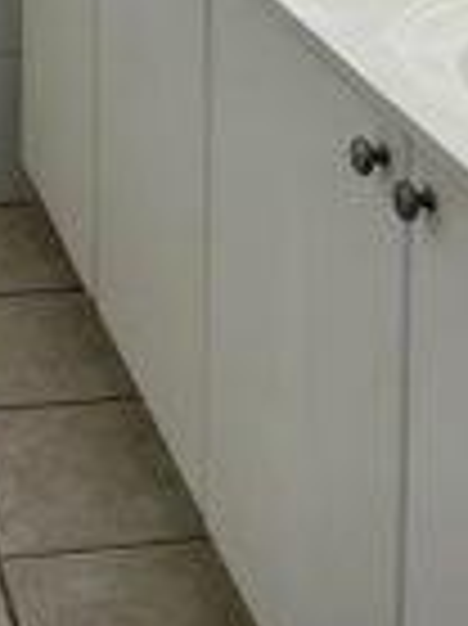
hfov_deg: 15.7
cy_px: -441
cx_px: -117
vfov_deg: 18.1
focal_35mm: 90
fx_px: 1625
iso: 32
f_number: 1.6
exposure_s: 1/120
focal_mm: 4.2
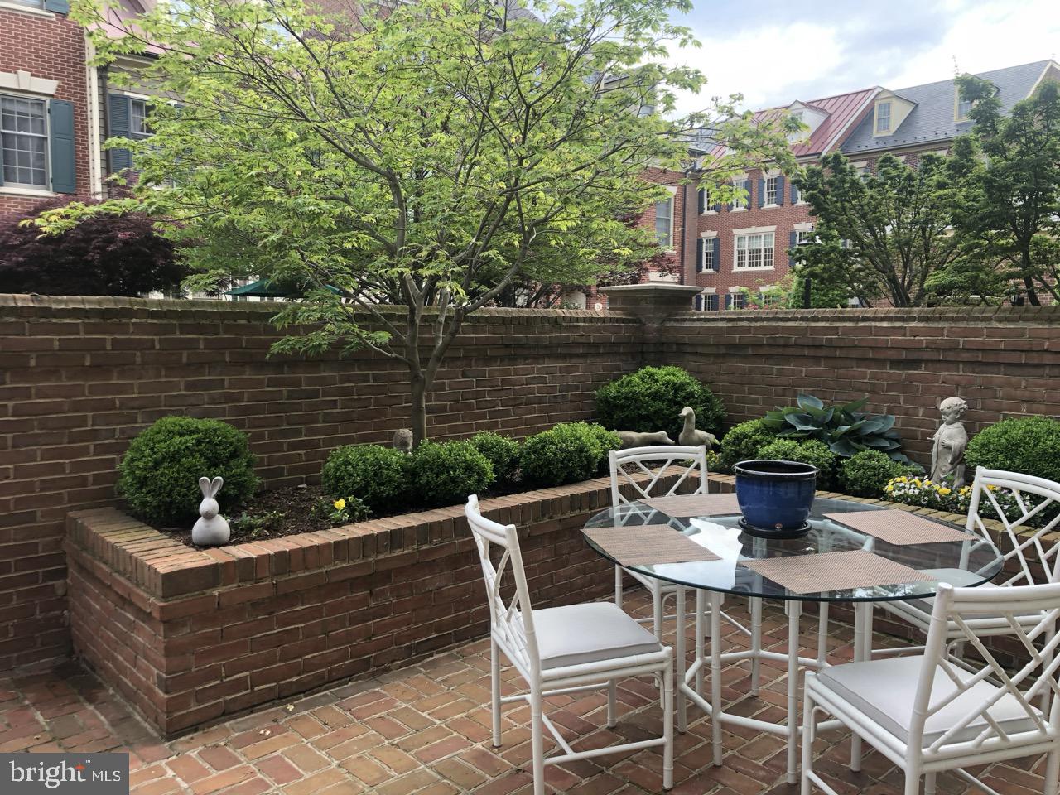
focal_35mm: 28
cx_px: 530
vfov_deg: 49.7
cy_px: 398
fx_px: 857
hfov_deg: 63.4
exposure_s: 1/223
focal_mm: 4
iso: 20
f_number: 1.8
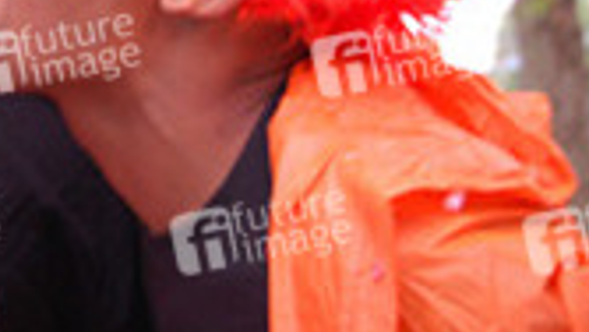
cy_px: -32
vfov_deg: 5.2
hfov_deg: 9.2
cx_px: -44
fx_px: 3646
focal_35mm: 233
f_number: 5.6
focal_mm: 55
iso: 800
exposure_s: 1/20
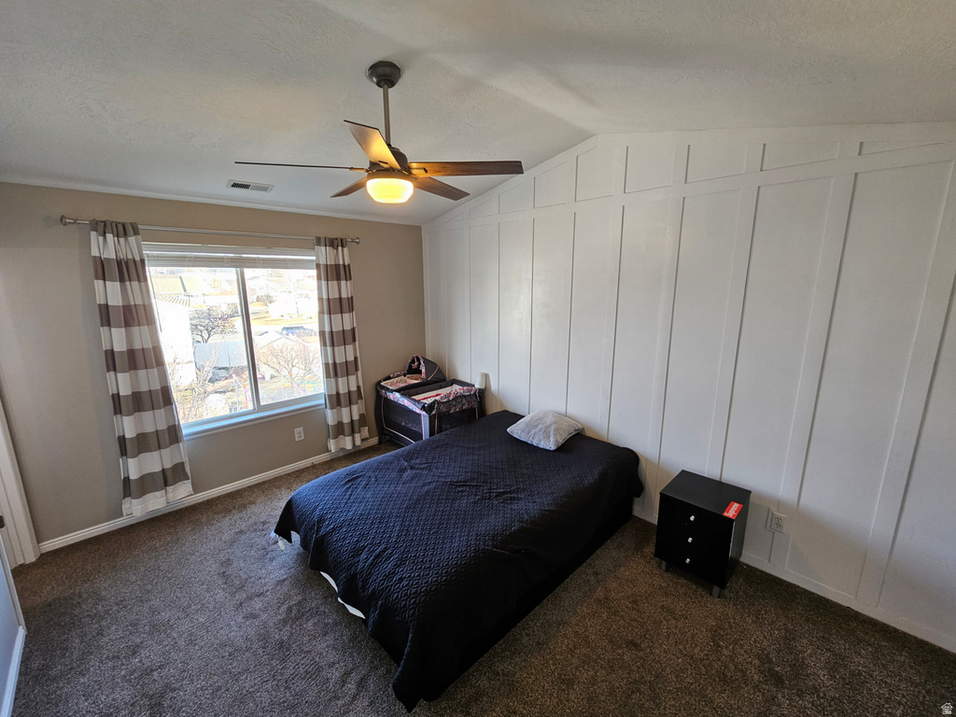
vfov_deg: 89.9
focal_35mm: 13
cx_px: 478
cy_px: 358
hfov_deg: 106.2
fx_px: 359
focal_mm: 2.2
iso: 125
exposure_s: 1/60
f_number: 2.2
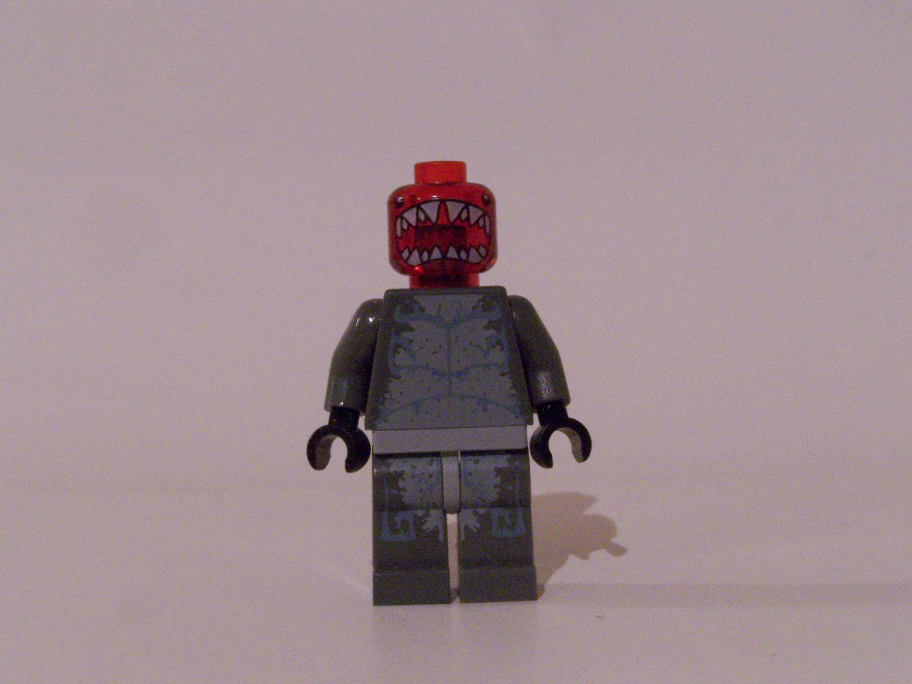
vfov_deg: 21.9
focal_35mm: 67
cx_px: 456
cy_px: 342
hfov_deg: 29.0
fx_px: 1765
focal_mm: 11.1
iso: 400
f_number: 8
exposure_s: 1/4
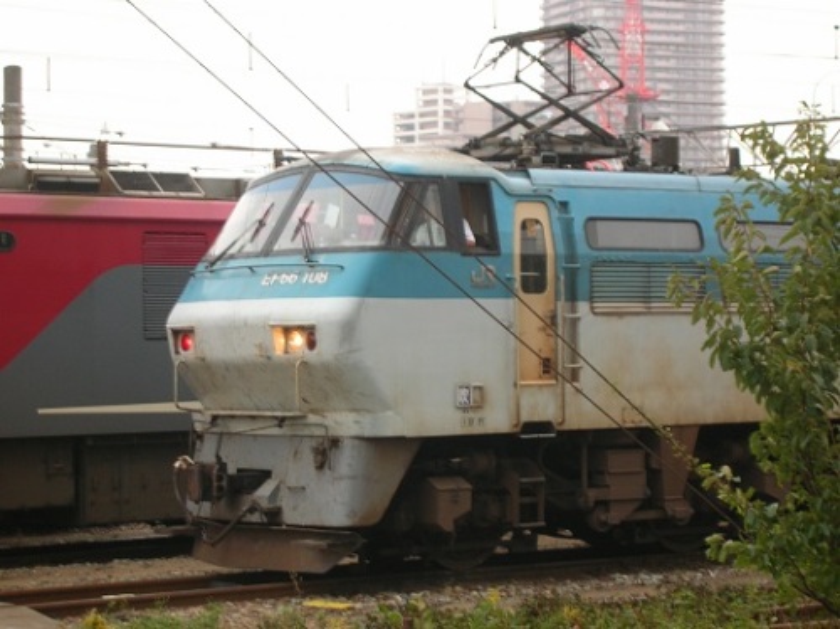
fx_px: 2546
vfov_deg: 14.1
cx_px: 420
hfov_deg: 18.7
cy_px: 314
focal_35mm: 105
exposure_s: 1/6.6
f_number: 4.9
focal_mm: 17.4
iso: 50
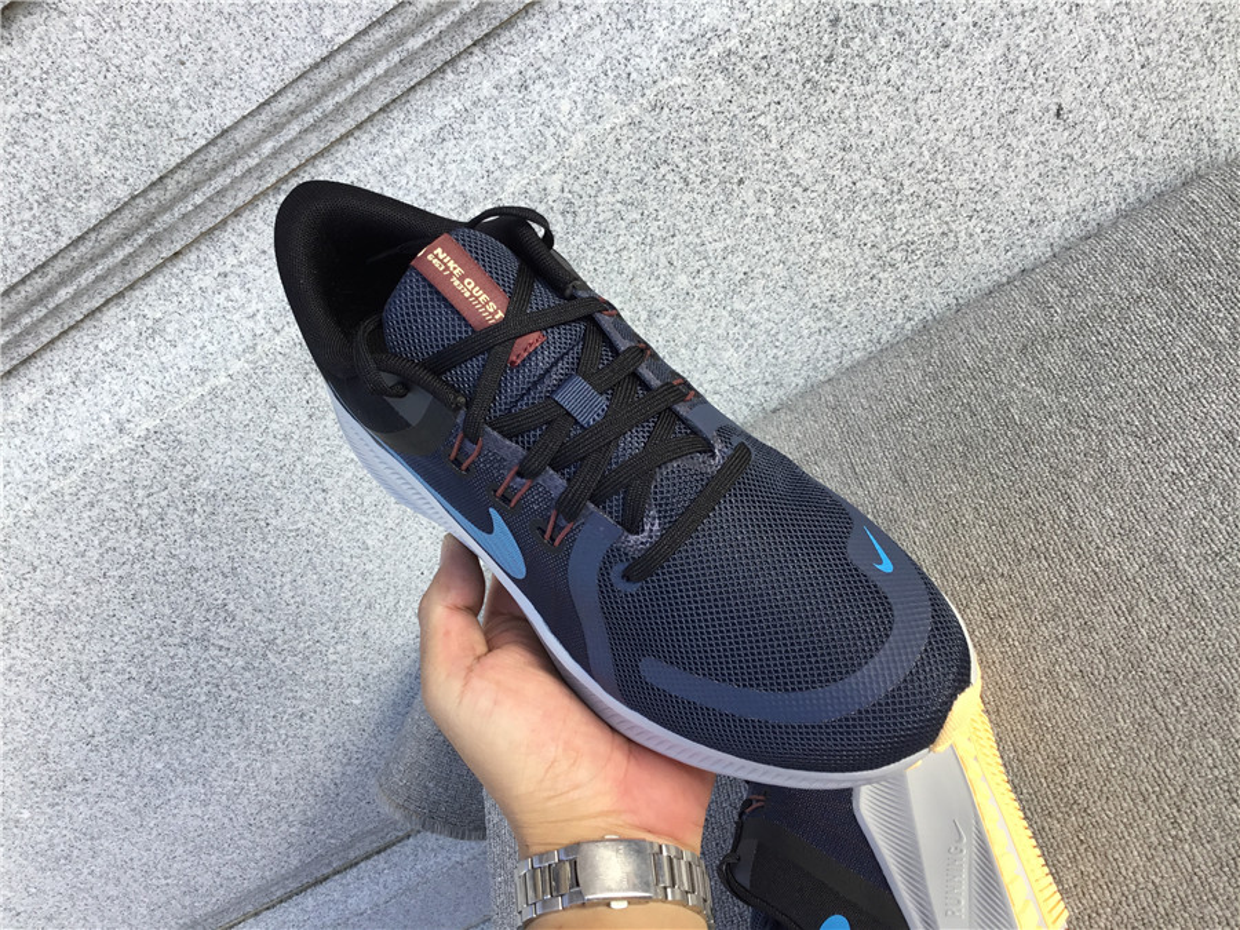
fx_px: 1110
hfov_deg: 58.4
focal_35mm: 31
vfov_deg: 45.4
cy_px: 465
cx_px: 620
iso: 25
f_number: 2.4
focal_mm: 3.3
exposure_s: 1/171
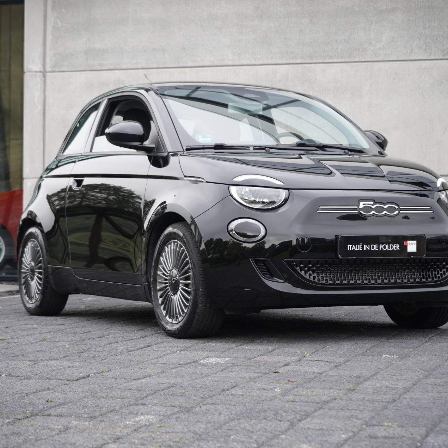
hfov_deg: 20.2
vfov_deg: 20.2
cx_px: 210
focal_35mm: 86
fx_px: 1259
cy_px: 223
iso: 125
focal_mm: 67
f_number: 5.6
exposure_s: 1/160
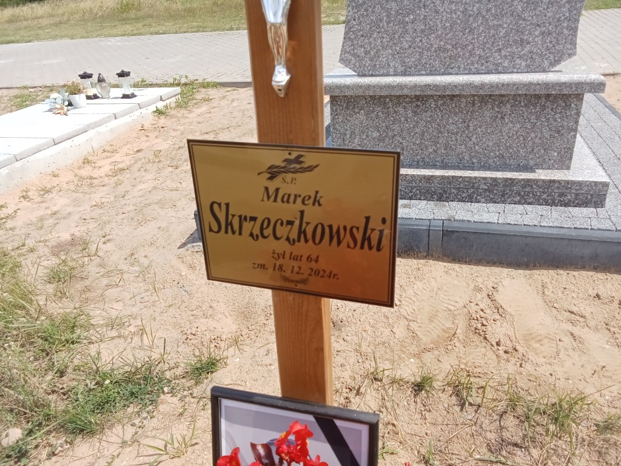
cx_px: 310
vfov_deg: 51.4
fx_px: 484
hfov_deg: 65.3
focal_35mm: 27
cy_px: 233
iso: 200
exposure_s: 1/3067
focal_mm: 2.79
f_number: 2
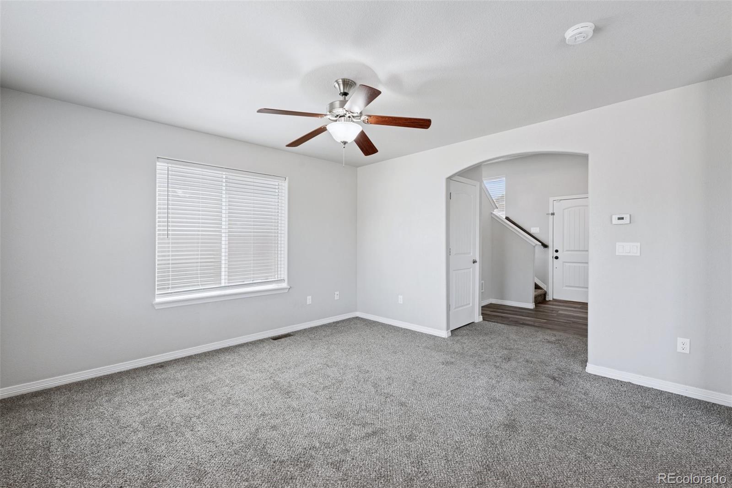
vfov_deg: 75.5
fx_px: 315
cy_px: 244
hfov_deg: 98.6
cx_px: 366
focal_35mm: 16
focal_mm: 15.5
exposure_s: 1/4
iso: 100
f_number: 9
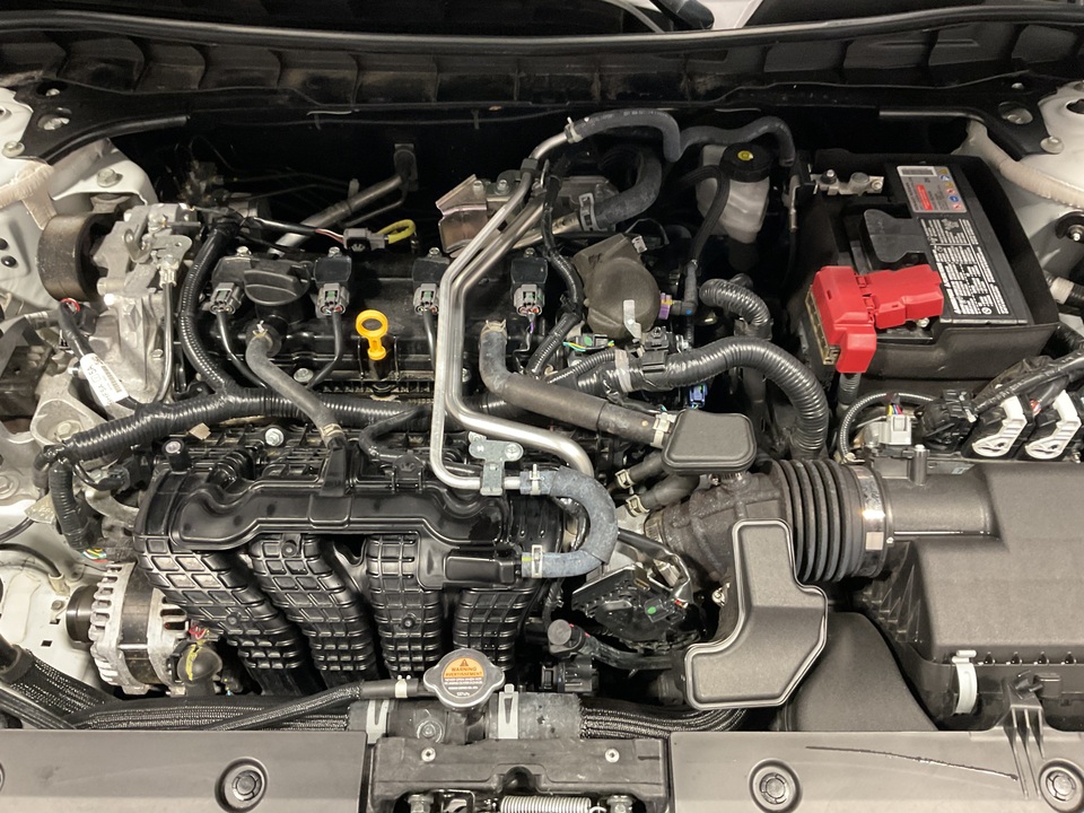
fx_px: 908
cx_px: 542
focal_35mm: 29
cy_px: 406
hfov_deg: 61.7
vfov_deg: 48.2
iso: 200
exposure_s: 1/33
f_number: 1.8
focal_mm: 3
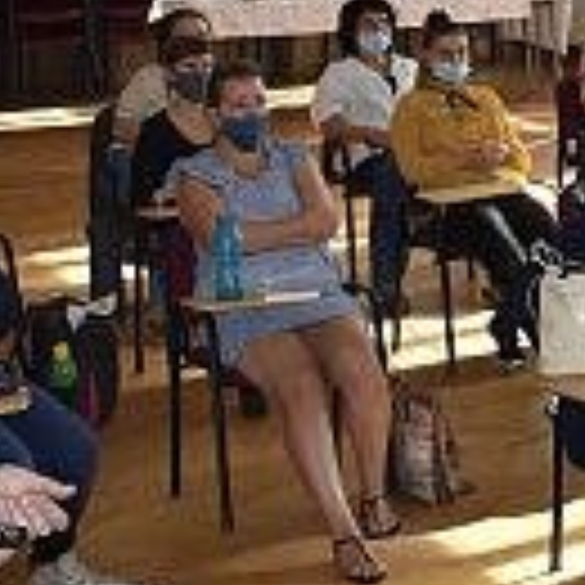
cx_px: 932
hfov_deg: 14.2
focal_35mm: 113
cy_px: 79
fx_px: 2161
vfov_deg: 15.3
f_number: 4.5
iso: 800
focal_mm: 18
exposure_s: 1/200
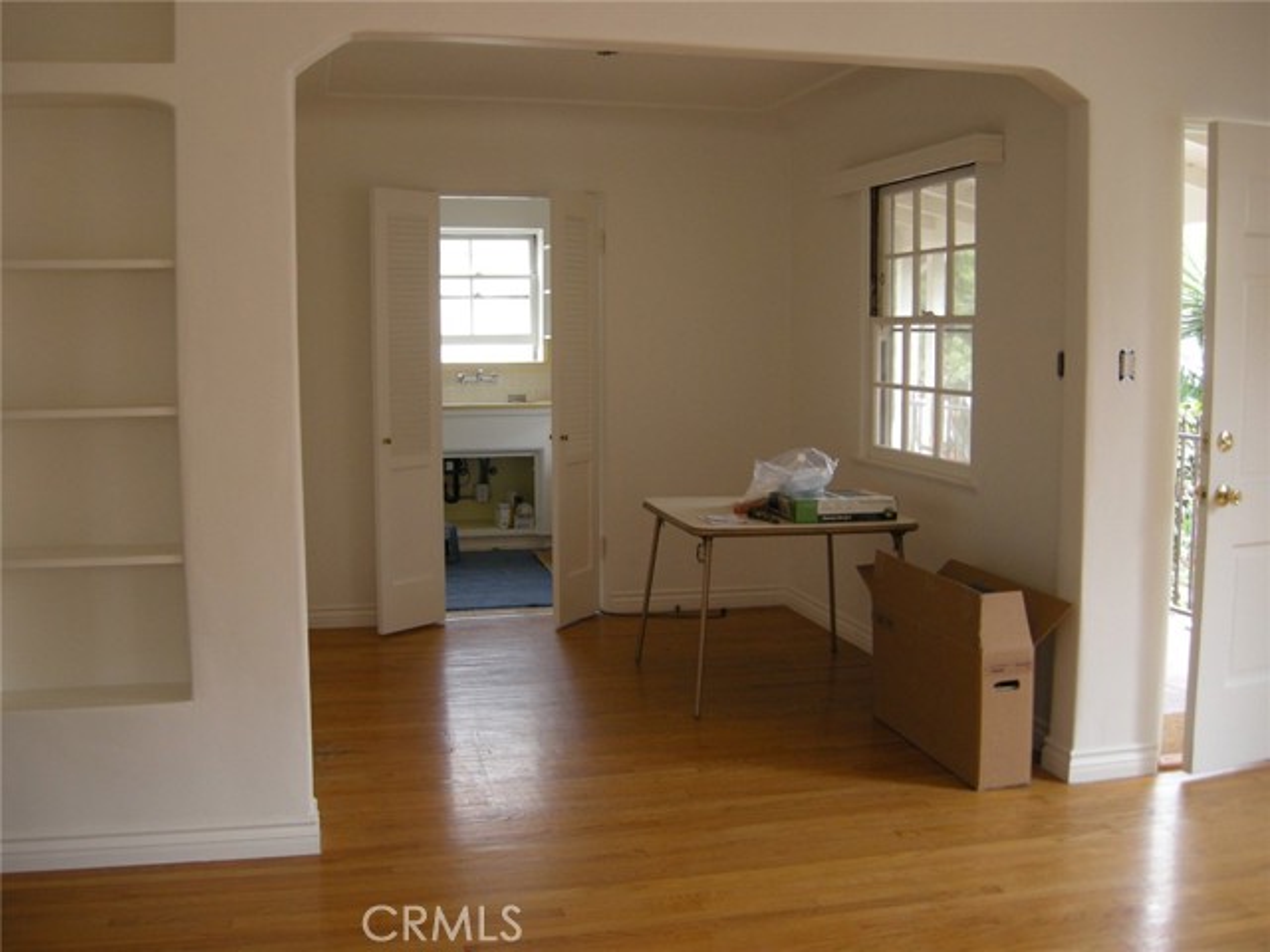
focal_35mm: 35
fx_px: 1284
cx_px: 635
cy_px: 476
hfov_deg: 52.6
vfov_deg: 40.7
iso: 134
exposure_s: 1/54.3
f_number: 2.7
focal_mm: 7.5
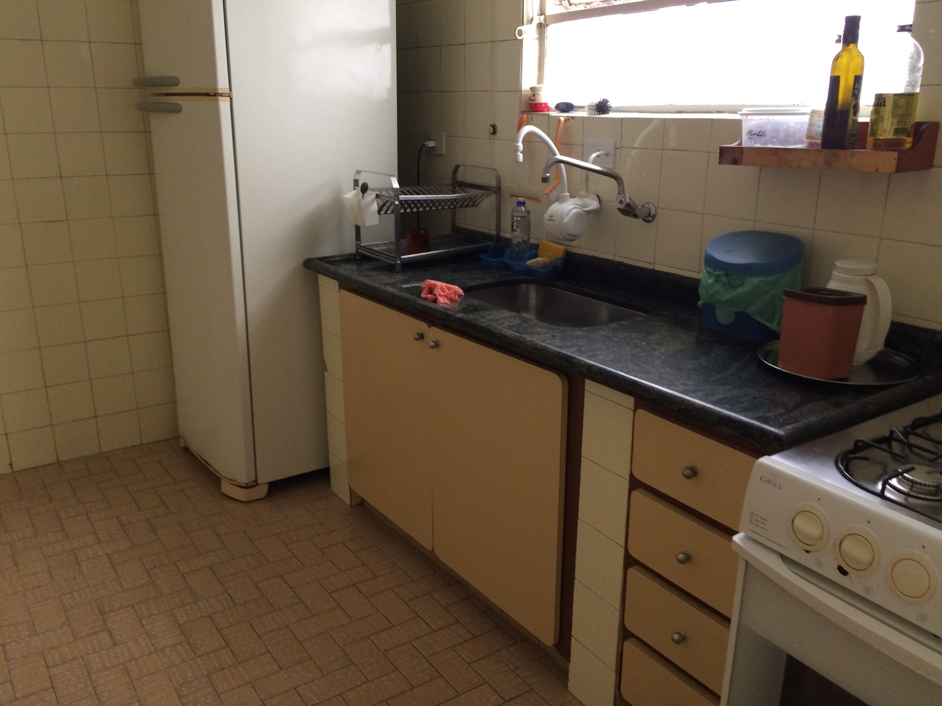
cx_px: 471
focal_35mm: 29
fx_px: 789
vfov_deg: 48.2
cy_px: 353
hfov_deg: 61.7
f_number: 2.2
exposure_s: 1/30
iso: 160
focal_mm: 4.15
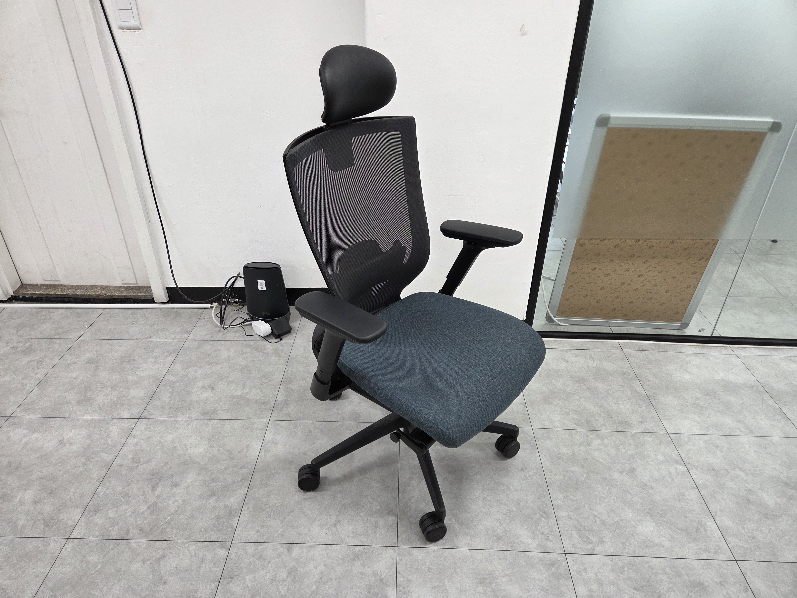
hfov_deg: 73.9
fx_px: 530
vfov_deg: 58.9
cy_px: 299
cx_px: 398
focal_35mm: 23
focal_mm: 5.4
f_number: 1.8
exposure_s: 1/120
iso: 125
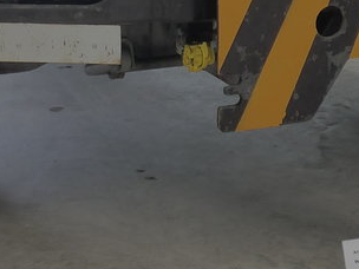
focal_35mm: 134
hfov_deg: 14.7
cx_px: 213
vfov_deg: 10.6
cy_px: -170
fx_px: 1390
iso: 160
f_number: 2.3
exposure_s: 1/125
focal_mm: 7
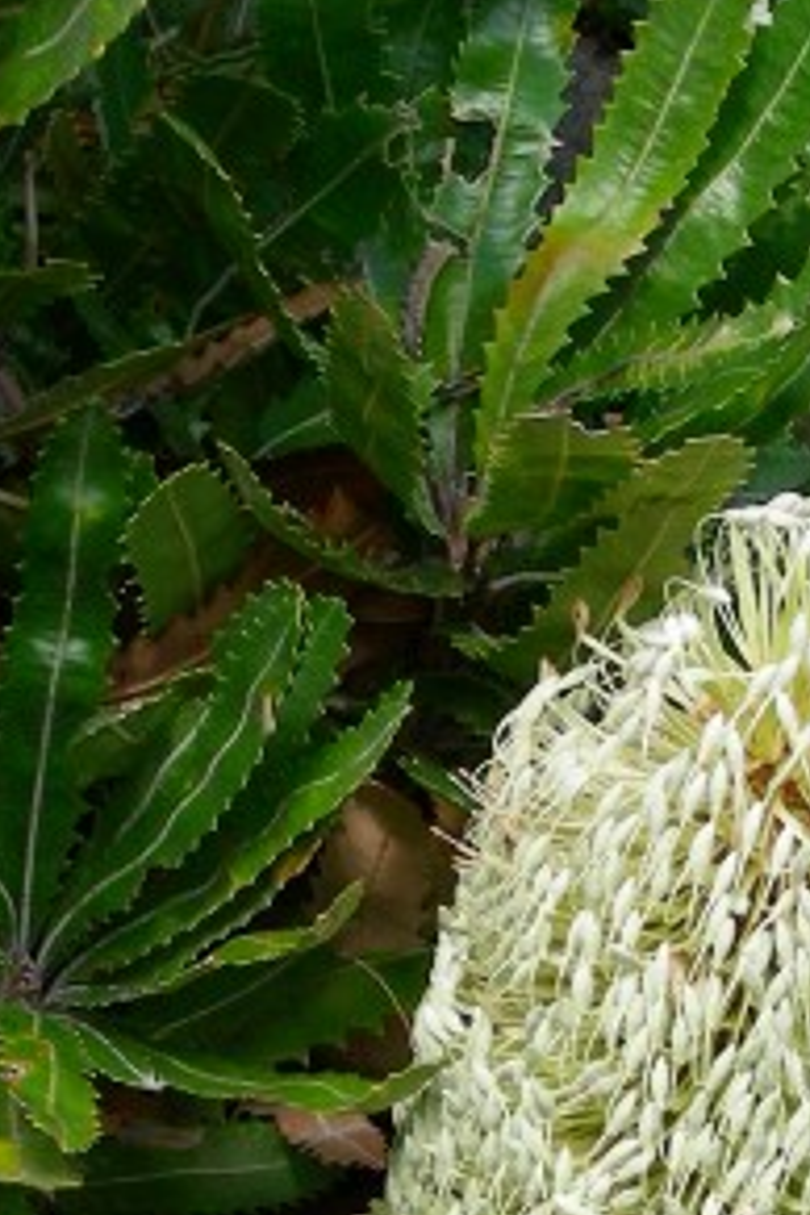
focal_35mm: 192
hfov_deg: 7.1
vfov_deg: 10.6
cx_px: 756
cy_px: 1215
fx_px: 6479
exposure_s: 1/102
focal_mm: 11.7
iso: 50
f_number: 4
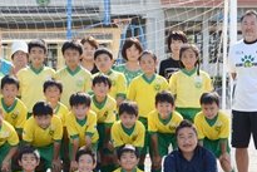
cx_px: 60
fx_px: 1036
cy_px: 67
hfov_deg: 14.1
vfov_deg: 9.5
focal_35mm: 145
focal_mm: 66
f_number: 8
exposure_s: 1/500
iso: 400
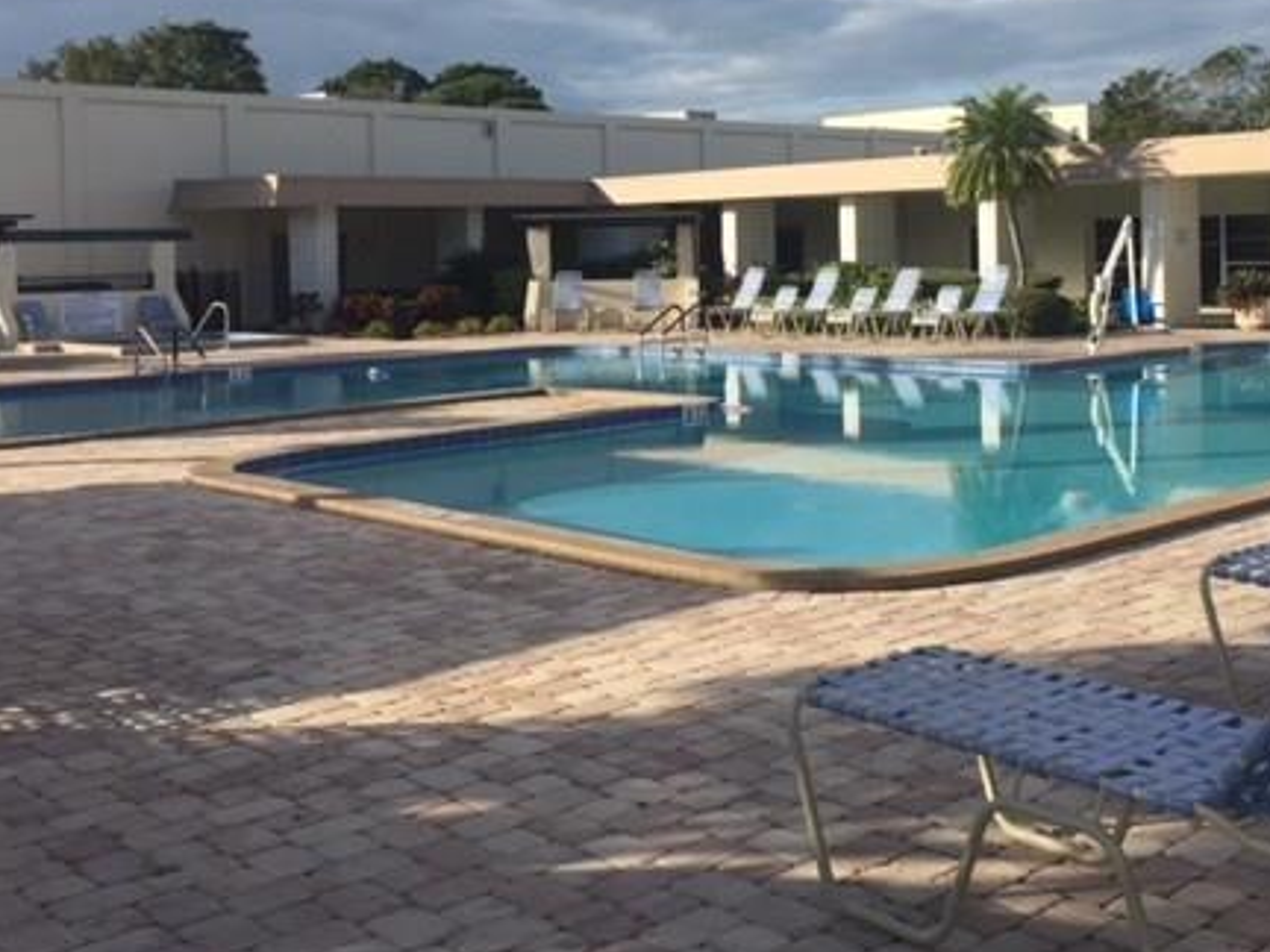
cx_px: 817
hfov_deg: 43.4
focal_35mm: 43
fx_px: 1578
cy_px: 285
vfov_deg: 33.2
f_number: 2.2
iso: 32
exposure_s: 1/1721
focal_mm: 4.15
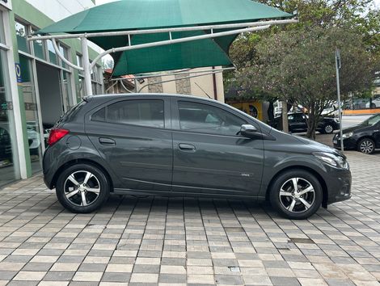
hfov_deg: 39.6
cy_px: 143
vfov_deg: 30.3
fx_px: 528
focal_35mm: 48
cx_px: 190
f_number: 1.78
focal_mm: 6.86
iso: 80
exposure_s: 1/953
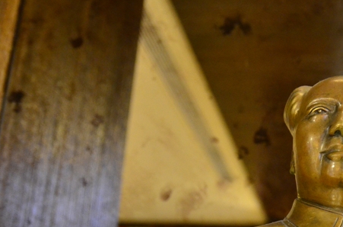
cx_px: 345
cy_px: 243
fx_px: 589
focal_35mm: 62
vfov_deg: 20.8
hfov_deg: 30.2
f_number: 2.8
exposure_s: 1/30
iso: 1250
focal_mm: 18
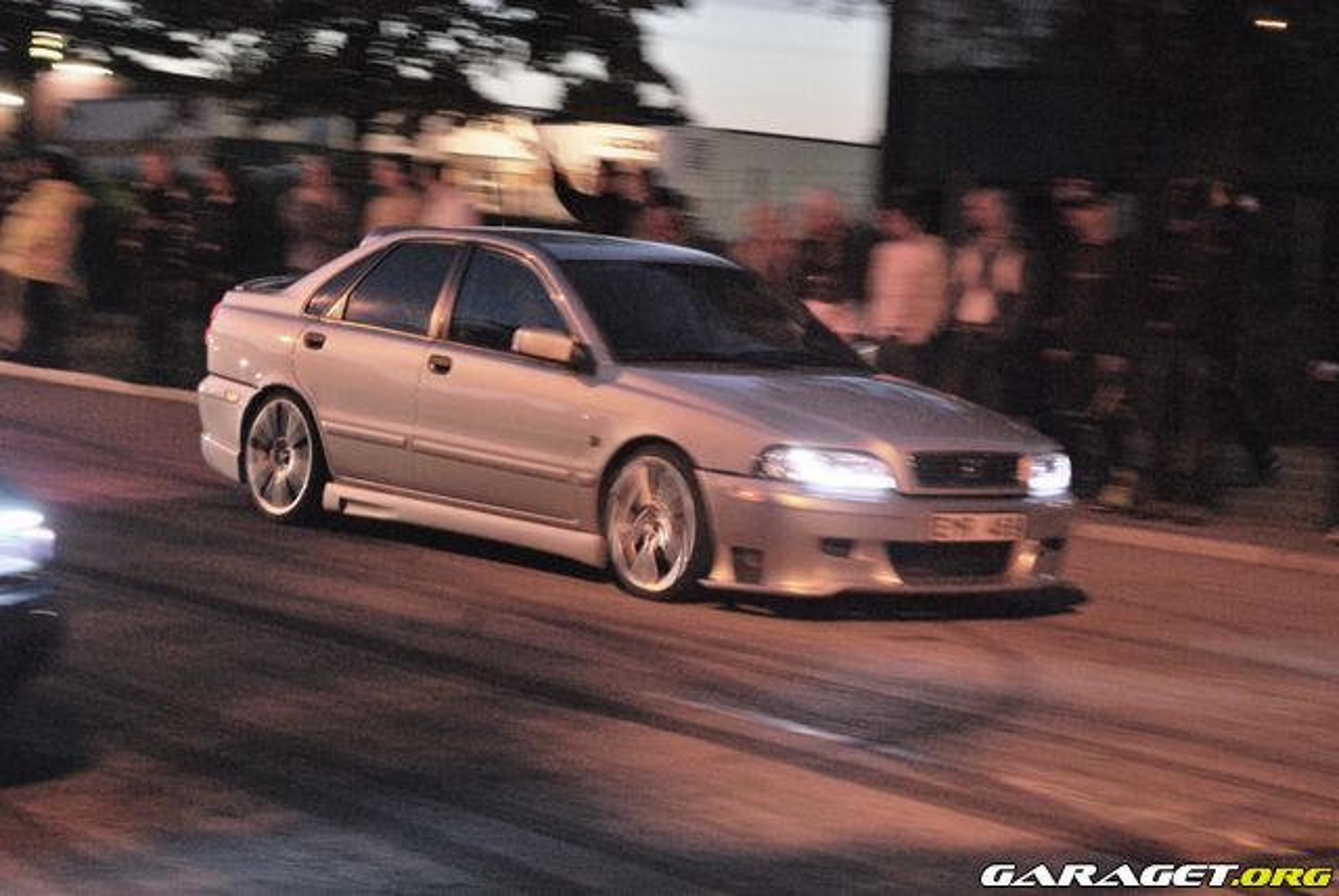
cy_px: 448
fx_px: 3071
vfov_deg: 16.6
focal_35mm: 82
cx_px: 670
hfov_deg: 24.6
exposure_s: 1/4
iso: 800
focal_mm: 55
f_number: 5.6
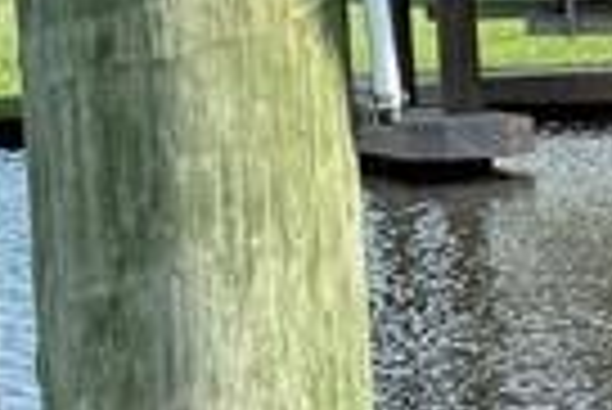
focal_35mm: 188
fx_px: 3199
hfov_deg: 9.0
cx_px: 1796
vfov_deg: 7.3
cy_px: 95
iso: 80
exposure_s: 1/1770
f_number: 1.78
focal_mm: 6.76
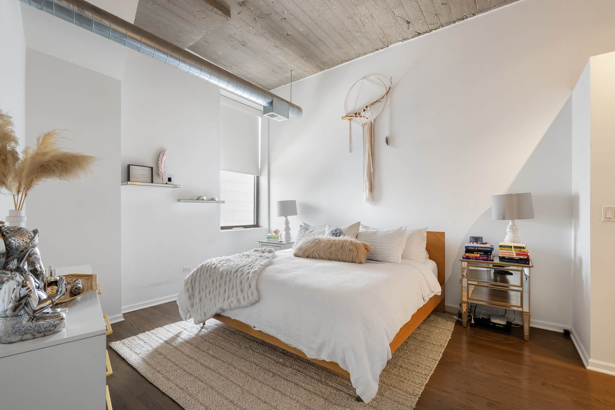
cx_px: 308
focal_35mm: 16
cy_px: 205
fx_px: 282
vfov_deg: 72.1
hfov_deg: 95.0
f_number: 11
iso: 100
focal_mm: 16.5
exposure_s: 3.2
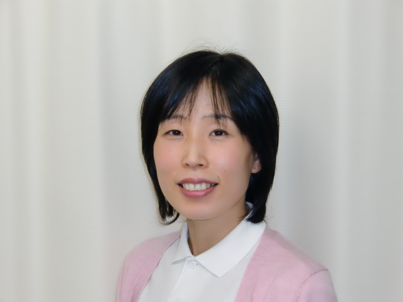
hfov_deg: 25.7
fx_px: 885
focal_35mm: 76
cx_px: 202
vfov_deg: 19.4
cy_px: 151
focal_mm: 13.6
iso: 320
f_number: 4.6
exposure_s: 1/80
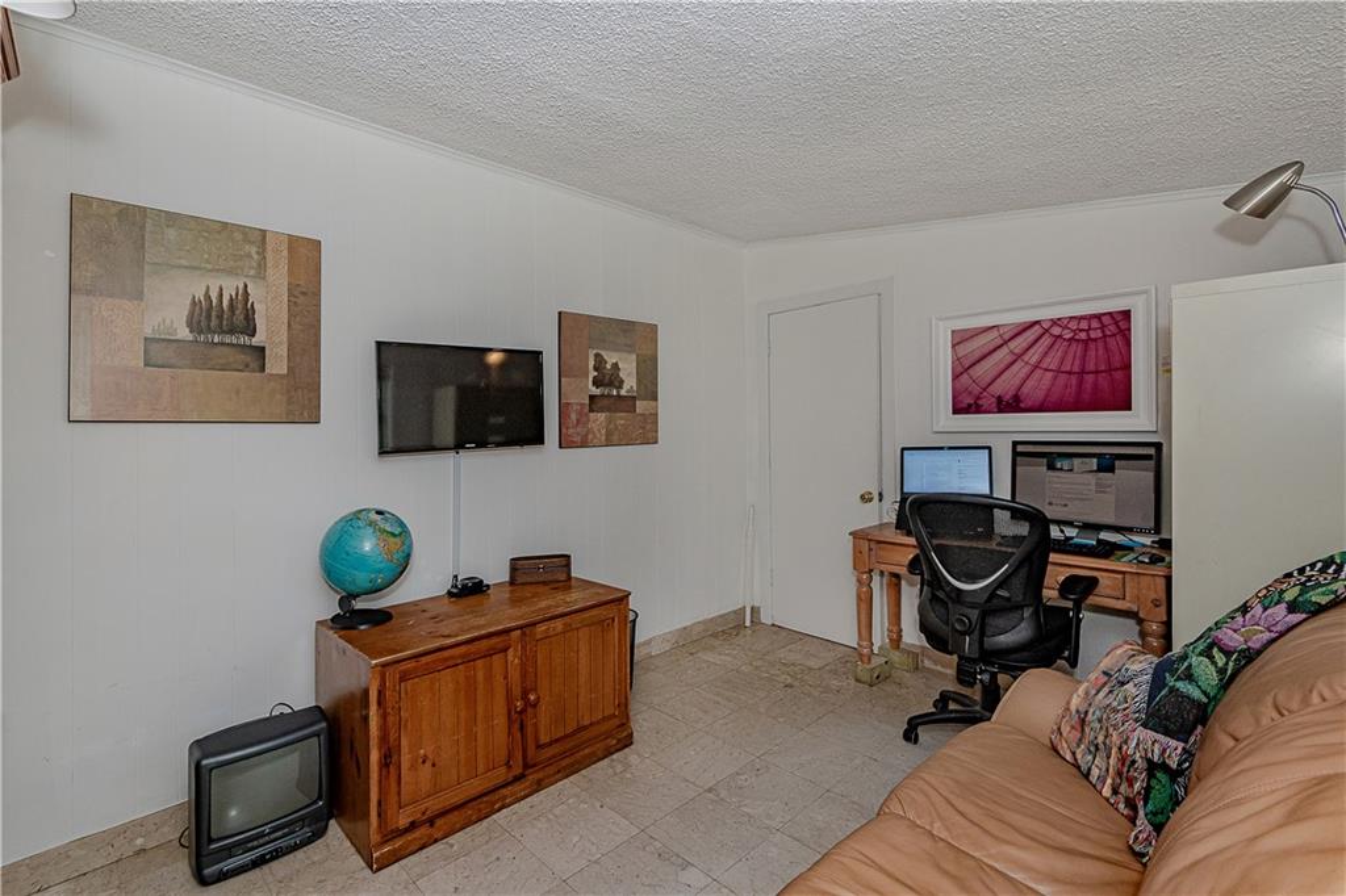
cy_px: 448
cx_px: 673
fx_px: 598
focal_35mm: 16
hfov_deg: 96.8
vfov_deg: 73.7
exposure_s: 1/200
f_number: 8
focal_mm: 16
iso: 800
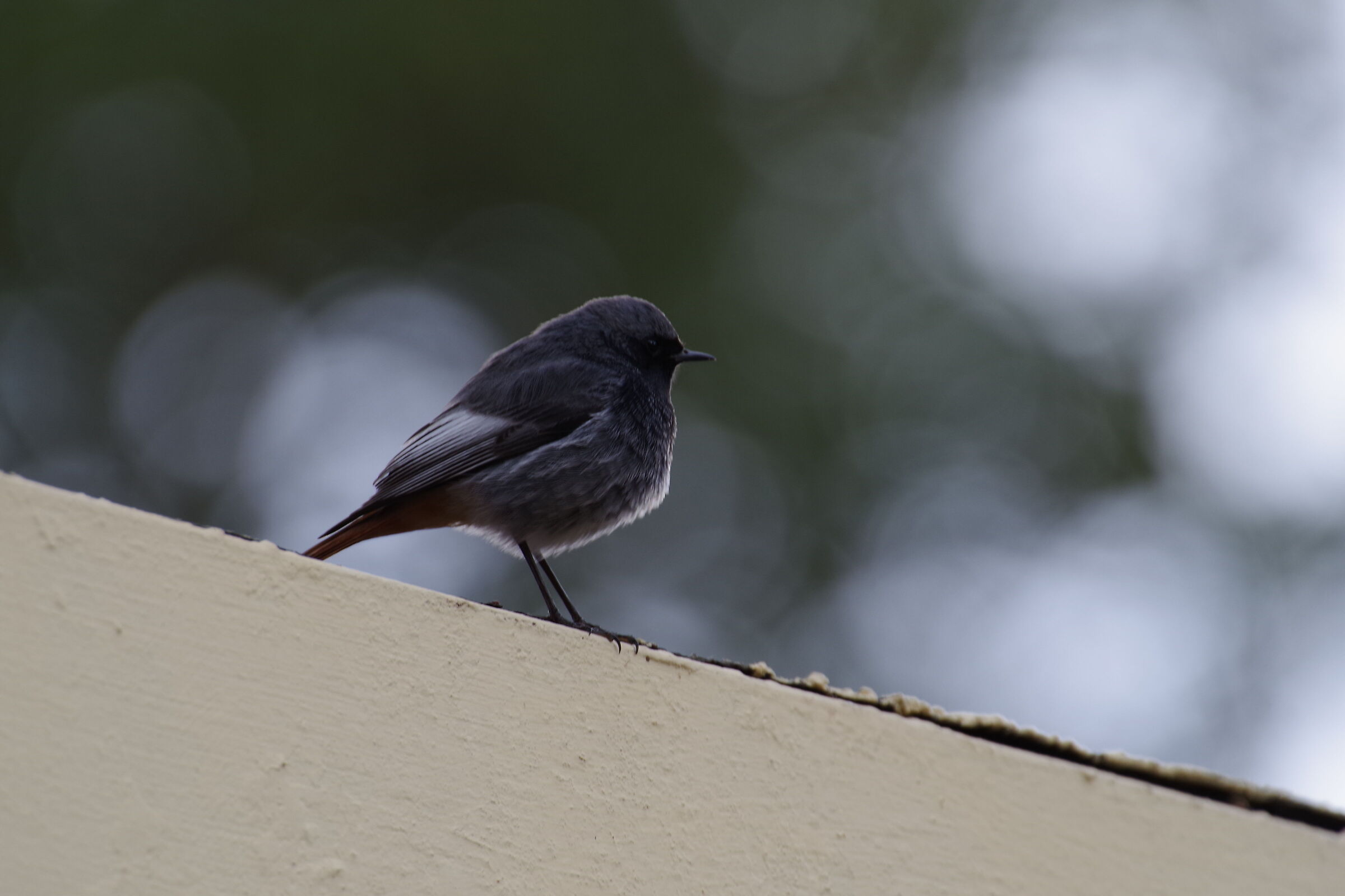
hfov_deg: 2.1
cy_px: 448
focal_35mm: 963
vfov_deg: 1.4
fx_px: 35976
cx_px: 672
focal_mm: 630
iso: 200
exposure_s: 1/60
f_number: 8
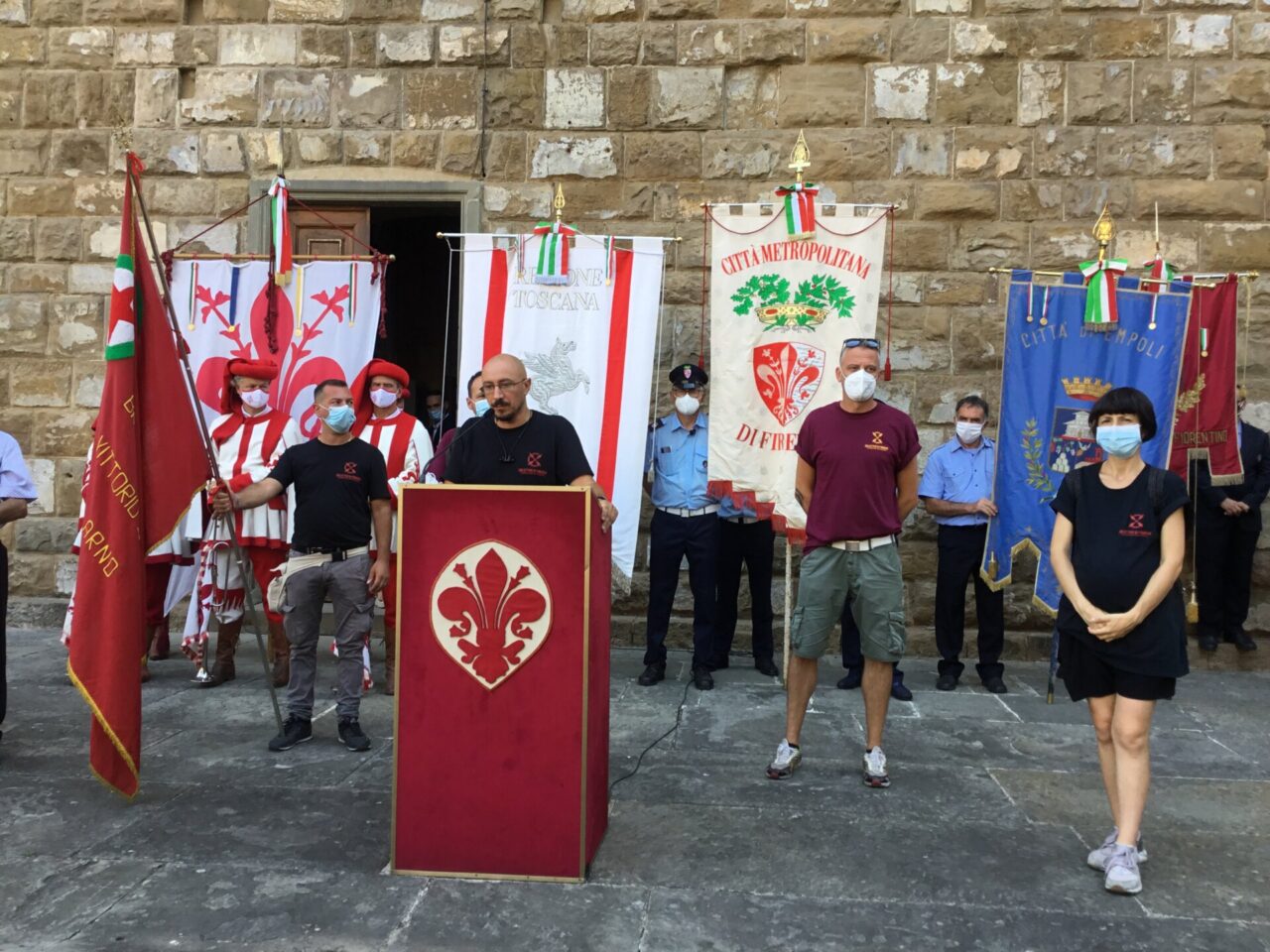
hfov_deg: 58.4
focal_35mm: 31
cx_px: 635
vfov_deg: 45.4
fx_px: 1137
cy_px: 476
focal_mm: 3.3
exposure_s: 1/120
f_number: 2.4
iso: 25
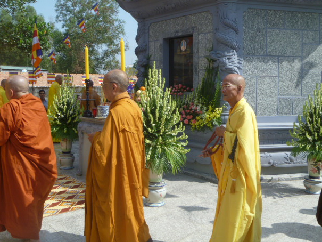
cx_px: 167
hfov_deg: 50.1
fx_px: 344
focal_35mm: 37
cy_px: 117
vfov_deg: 38.7
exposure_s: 1/250
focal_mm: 6.3
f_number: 5.6
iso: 80
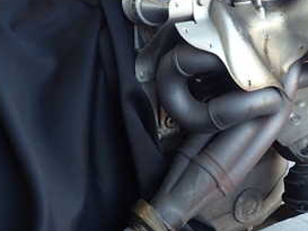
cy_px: 21
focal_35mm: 55
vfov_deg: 25.7
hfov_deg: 33.6
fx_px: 490
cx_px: 257
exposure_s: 1/100
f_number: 2
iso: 100
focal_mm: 4.5
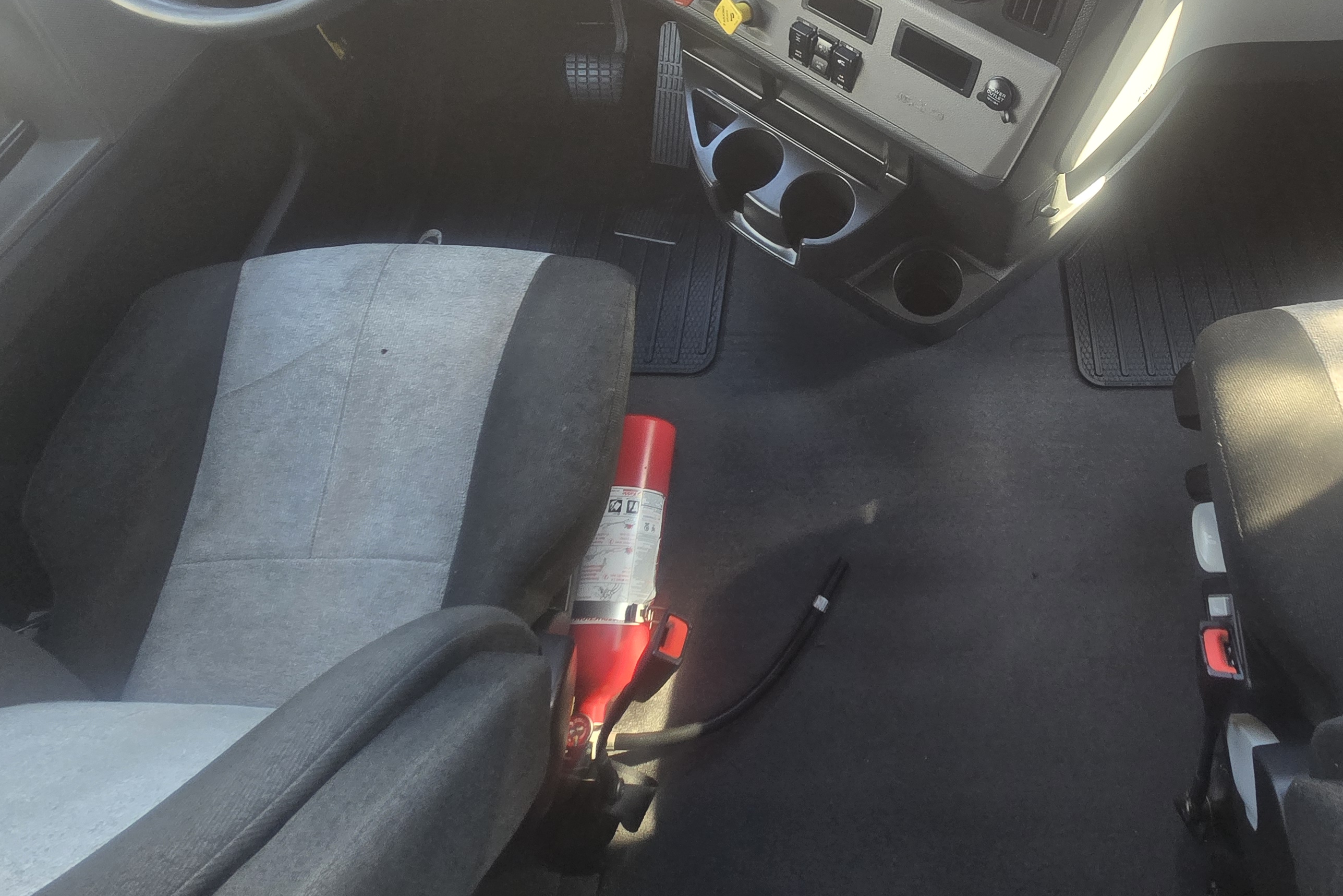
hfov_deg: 79.1
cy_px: 185
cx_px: 872
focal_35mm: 21
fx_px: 783
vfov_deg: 55.5
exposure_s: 1/60
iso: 200
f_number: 2.2
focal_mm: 2.2
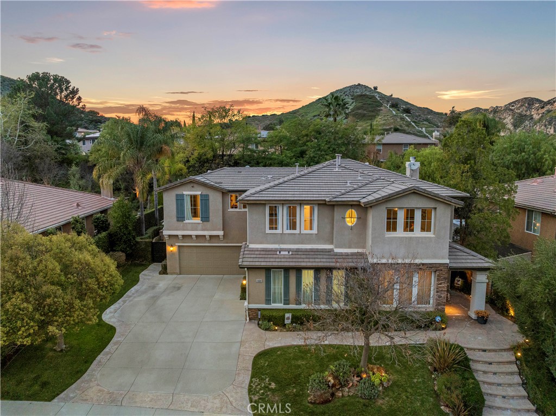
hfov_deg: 71.6
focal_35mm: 24
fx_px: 385
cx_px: 278
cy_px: 208
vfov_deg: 56.7
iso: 800
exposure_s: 1/40
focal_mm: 12.29
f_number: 4.5
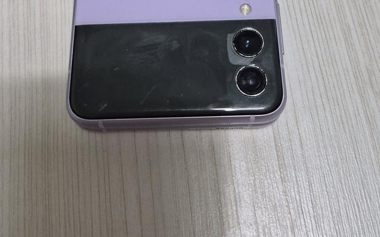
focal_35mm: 48
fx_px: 497
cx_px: 194
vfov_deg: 25.1
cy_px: -19
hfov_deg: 41.8
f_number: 1.8
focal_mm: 5.4
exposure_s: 1/120
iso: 200
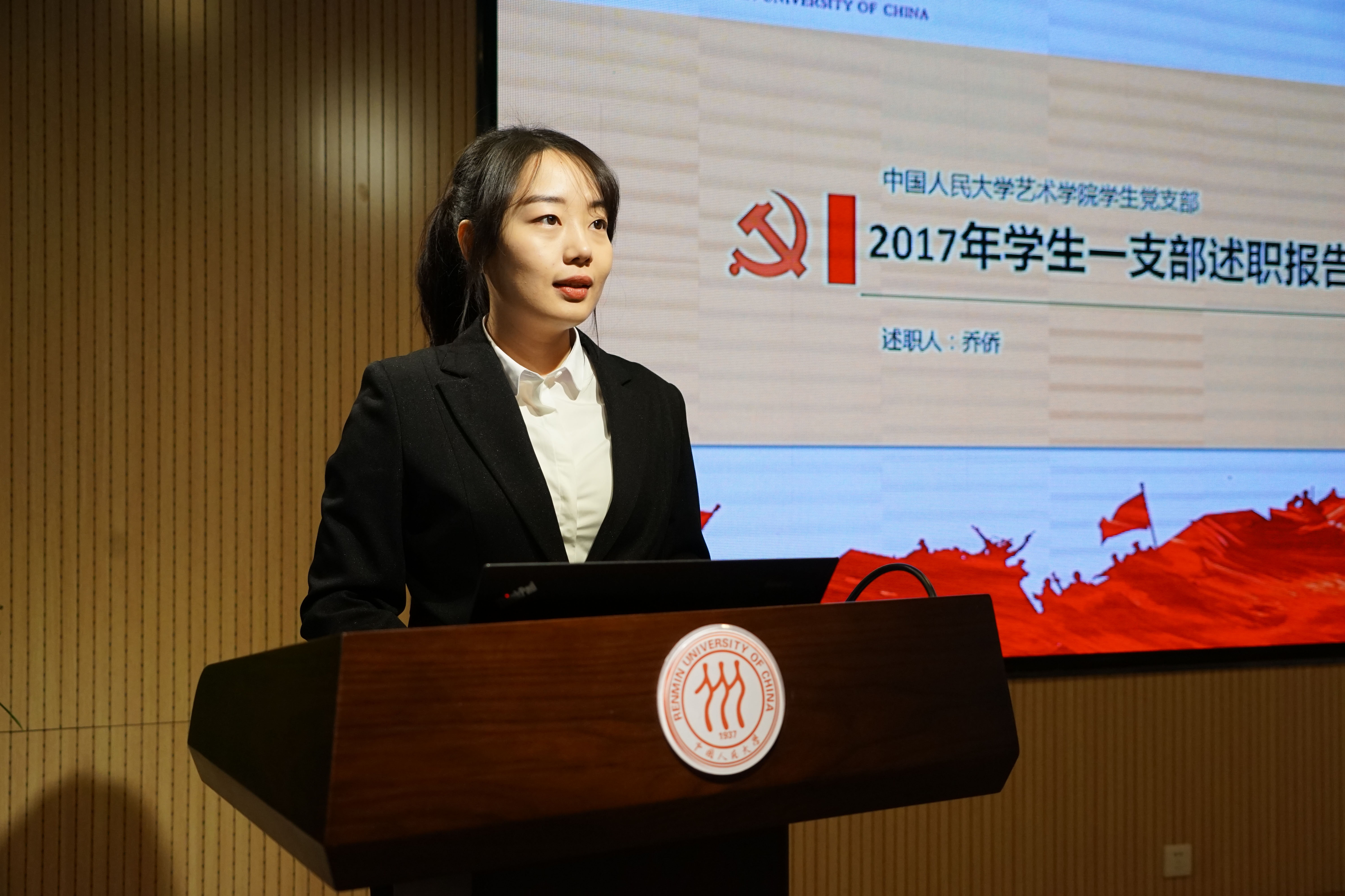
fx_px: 1382
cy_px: 448
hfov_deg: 51.9
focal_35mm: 37
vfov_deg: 35.9
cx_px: 672
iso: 1600
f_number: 4
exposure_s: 1/250
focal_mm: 37
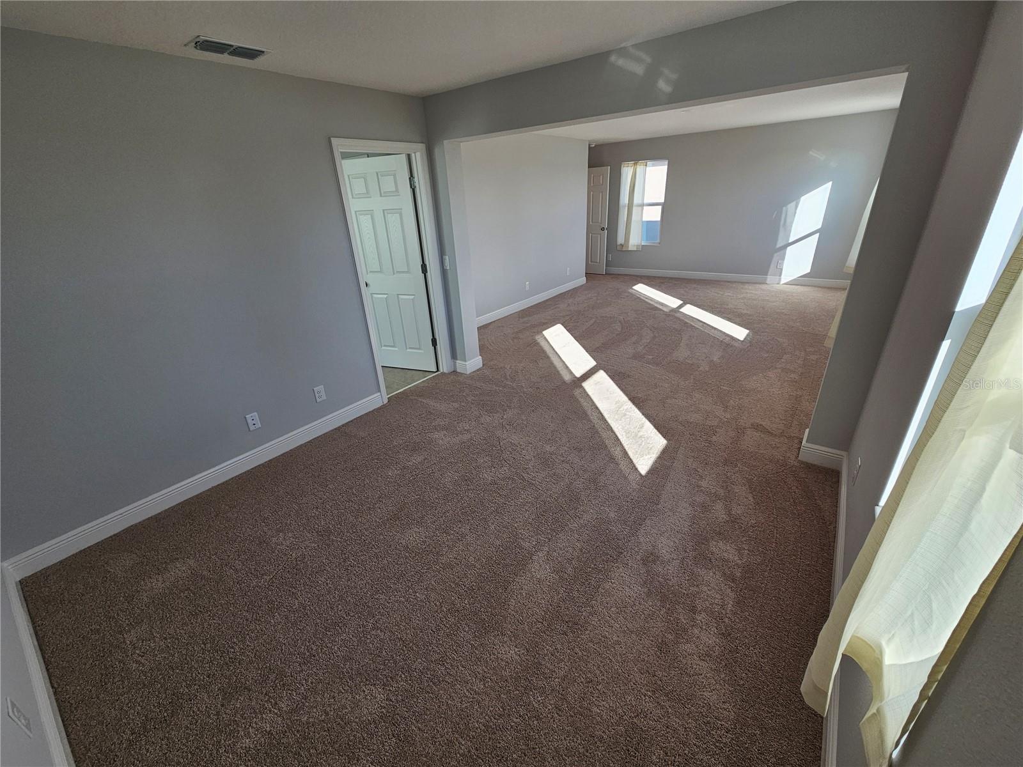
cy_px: 384
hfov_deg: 106.2
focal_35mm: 13
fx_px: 384
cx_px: 512
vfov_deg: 89.9
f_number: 2.2
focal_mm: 2.2
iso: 80
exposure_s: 1/225
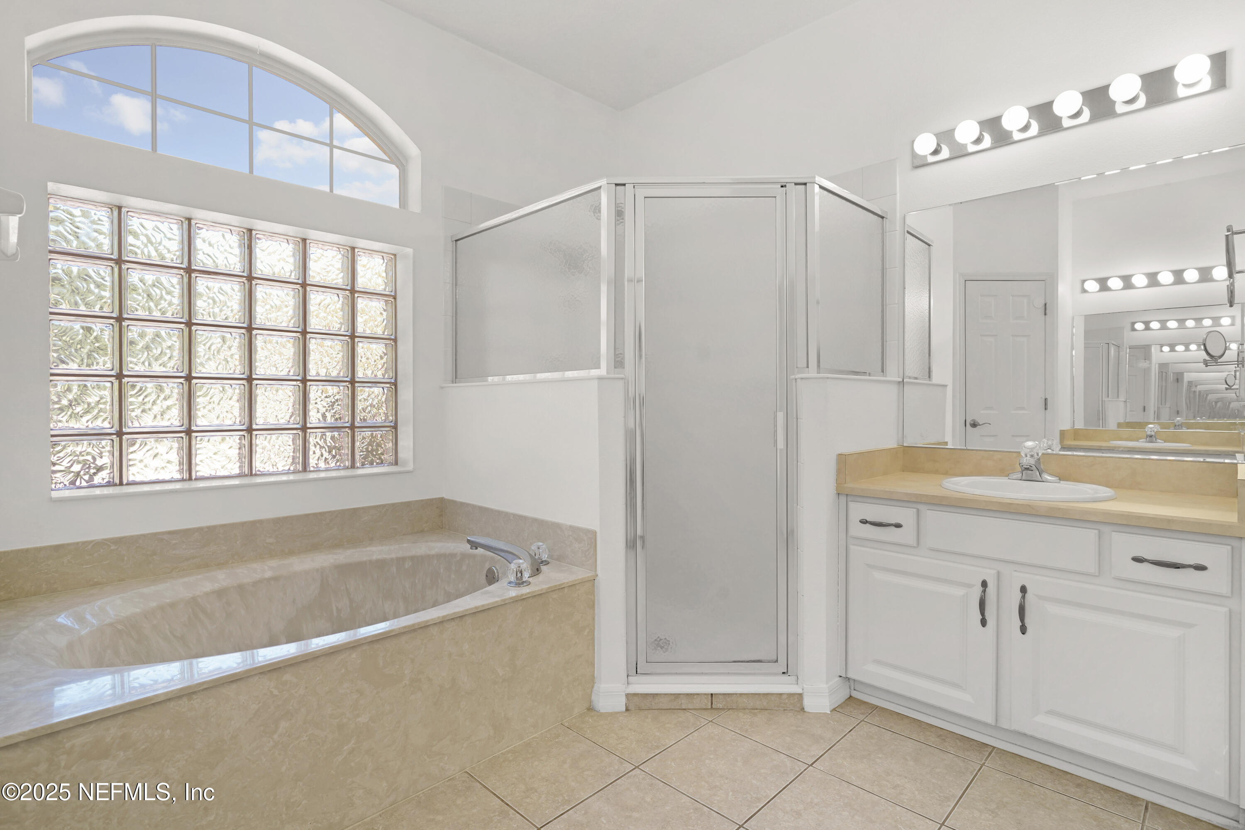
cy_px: 415
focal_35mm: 17
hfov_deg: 93.3
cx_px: 622
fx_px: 588
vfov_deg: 70.4
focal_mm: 17
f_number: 8
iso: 100
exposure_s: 1/4
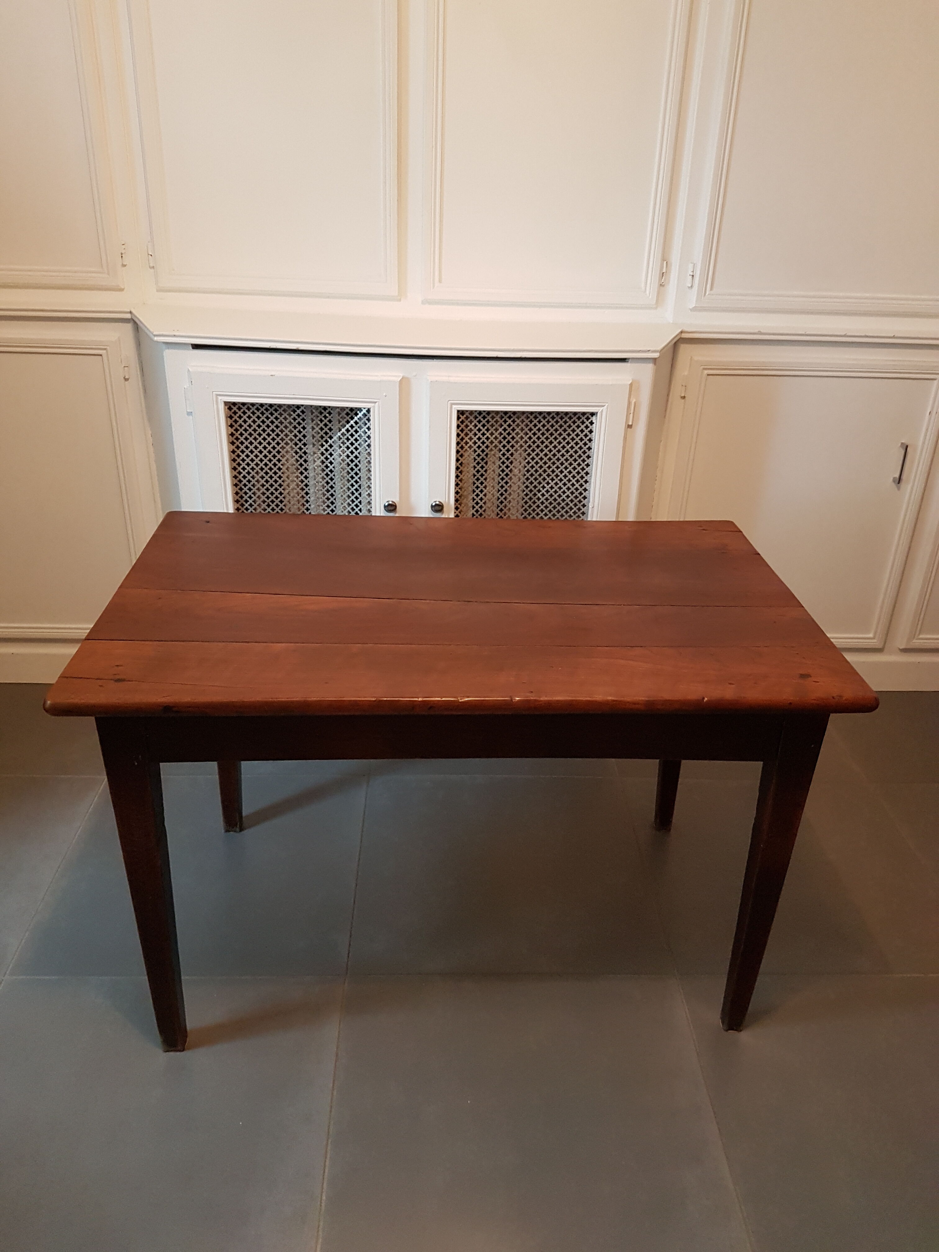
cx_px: 470
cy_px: 626
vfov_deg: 67.3
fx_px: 940
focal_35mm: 26
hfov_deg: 53.1
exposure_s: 1/17
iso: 250
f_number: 1.7
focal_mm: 4.2
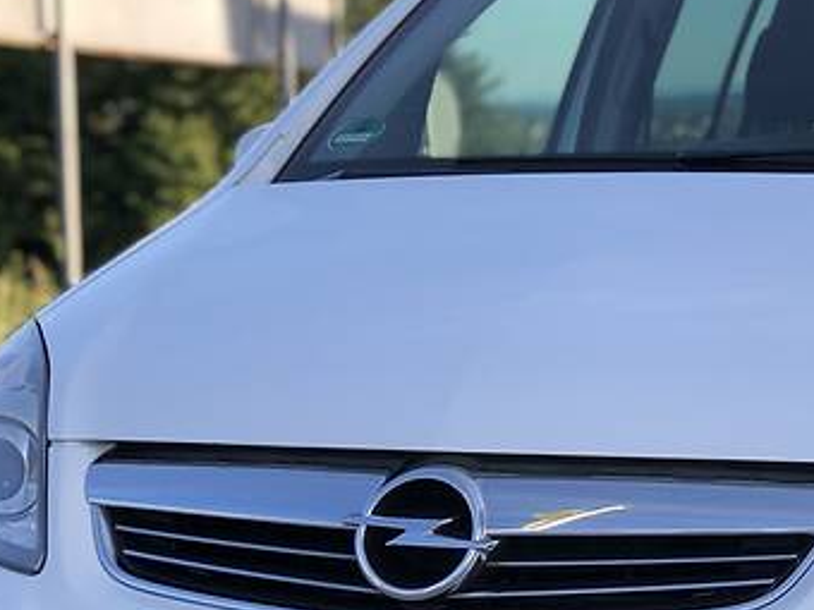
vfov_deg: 11.0
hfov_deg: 14.6
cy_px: 526
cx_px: 749
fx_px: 3151
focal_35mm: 134
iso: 20
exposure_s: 1/149
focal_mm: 6.6
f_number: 2.8
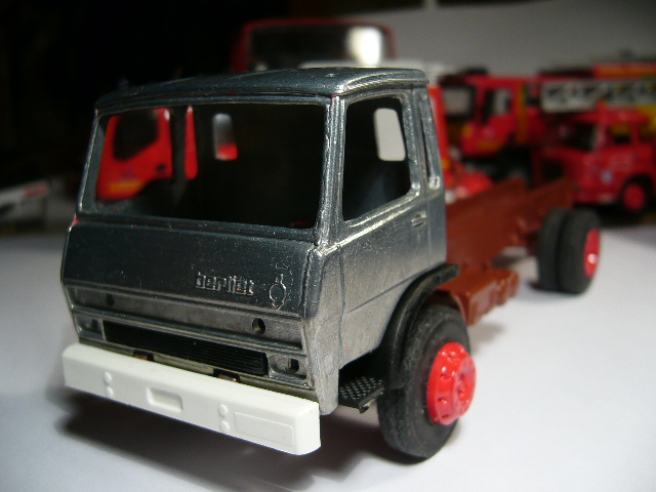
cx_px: 328
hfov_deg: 52.6
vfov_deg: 40.7
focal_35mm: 35
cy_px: 246
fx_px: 663
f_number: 2.8
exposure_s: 1/30
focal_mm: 5.8
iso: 80
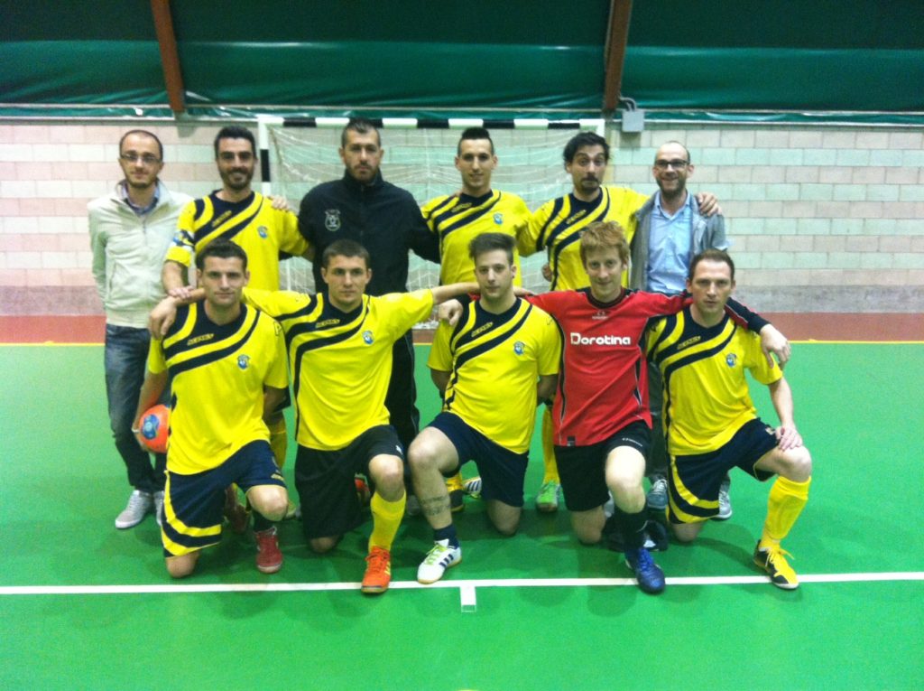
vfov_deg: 40.6
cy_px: 346
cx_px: 462
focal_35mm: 35
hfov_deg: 52.7
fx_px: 933
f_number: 2.8
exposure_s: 1/15
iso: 250
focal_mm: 3.85
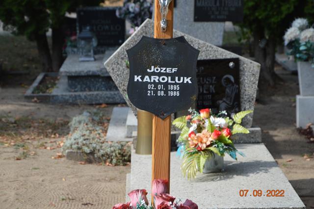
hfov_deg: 16.1
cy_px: 104
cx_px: 157
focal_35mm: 128
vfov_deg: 10.7
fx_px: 1111
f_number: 6.3
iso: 100
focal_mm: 85
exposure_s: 1/160
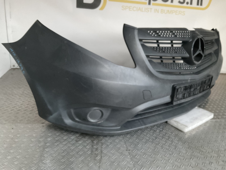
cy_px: 85
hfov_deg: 61.7
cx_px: 113
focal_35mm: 29
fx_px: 189
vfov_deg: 48.2
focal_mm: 3
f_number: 1.8
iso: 400
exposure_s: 1/25
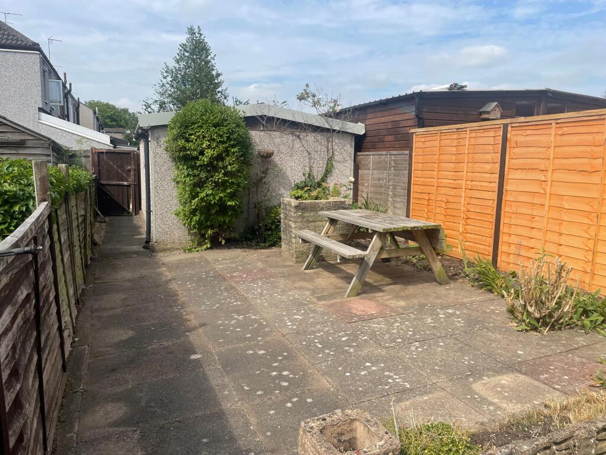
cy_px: 228
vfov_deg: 53.1
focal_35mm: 26
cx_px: 303
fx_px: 455
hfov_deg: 67.3
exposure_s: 1/3610
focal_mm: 4.2
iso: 32
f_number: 1.6
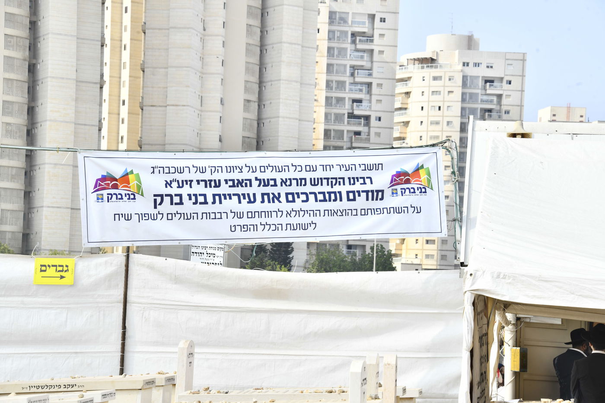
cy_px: 202
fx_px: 1949
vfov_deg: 11.8
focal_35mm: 116
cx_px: 302
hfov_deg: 17.6
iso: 320
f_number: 11
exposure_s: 1/250
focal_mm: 116
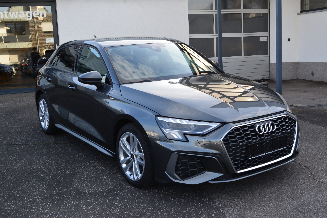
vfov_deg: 30.9
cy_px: 109
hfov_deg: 45.0
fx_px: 395
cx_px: 164
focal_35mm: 44
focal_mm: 29
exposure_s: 1/60
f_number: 10
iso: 220
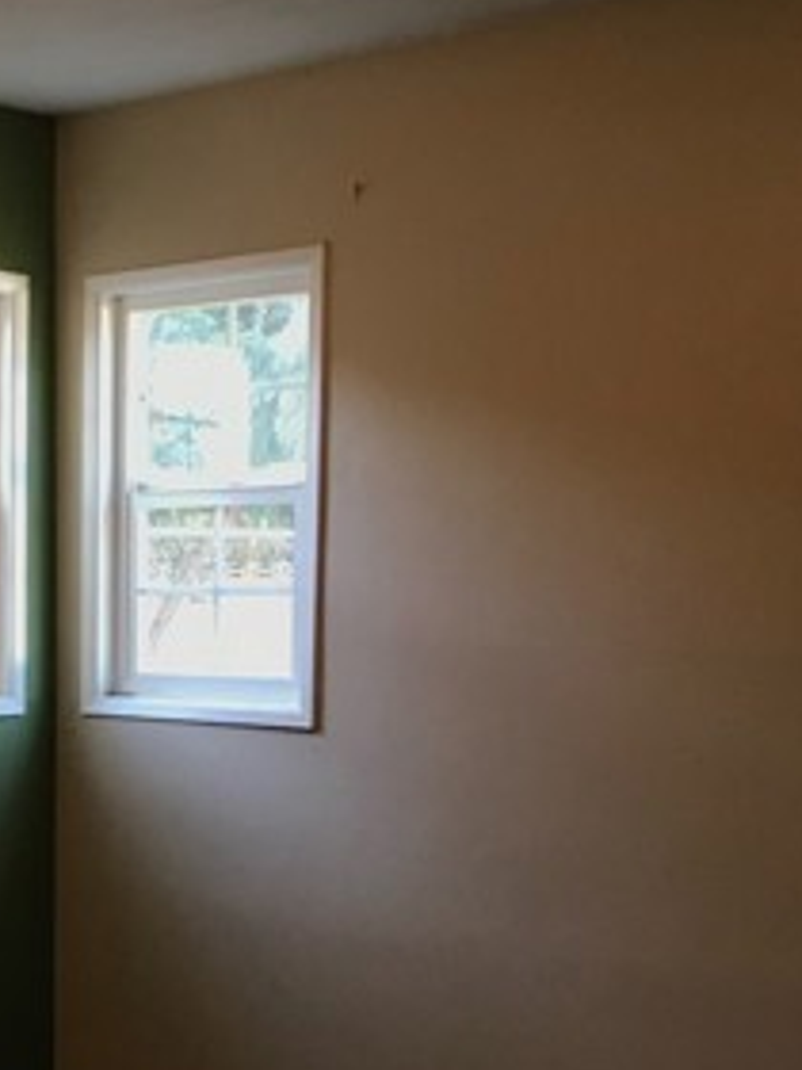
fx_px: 1977
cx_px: 31
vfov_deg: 29.8
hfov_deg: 22.2
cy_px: 799
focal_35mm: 64
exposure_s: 1/23
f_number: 1.8
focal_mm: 3.99
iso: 40
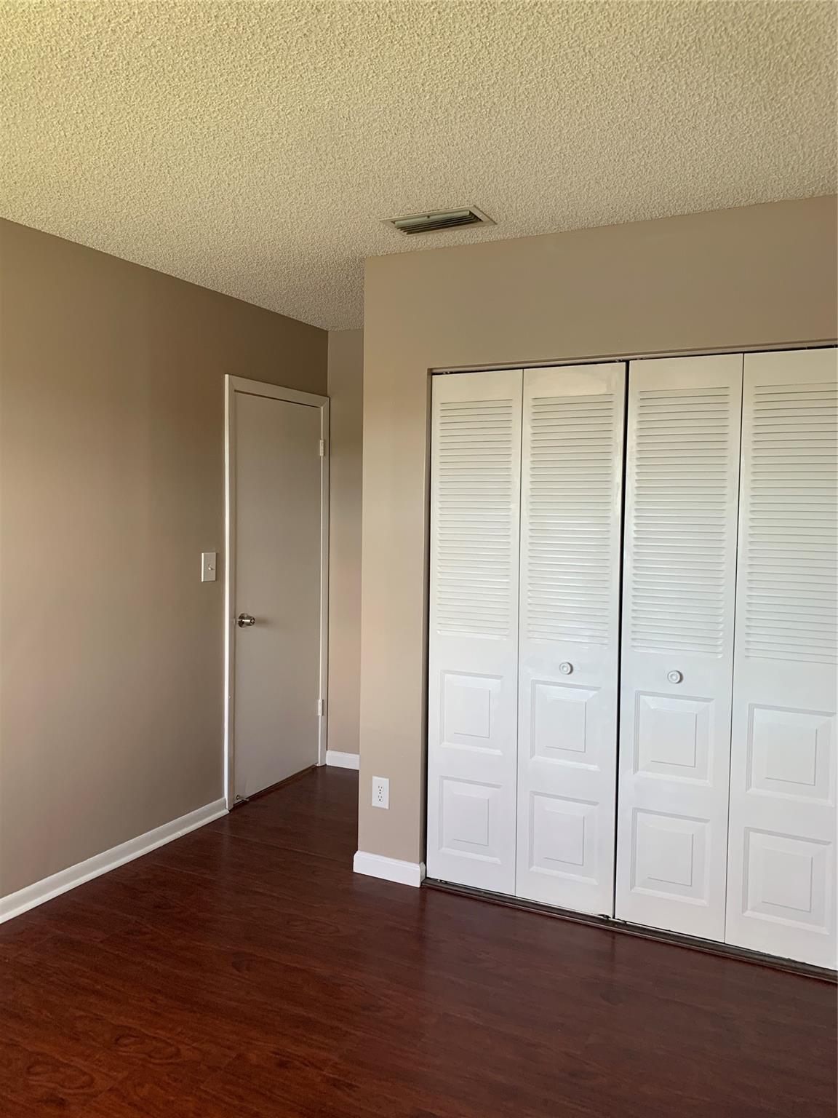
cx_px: 419
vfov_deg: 67.3
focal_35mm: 26
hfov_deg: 53.1
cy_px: 559
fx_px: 839
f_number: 1.8
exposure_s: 1/90
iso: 100
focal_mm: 4.25
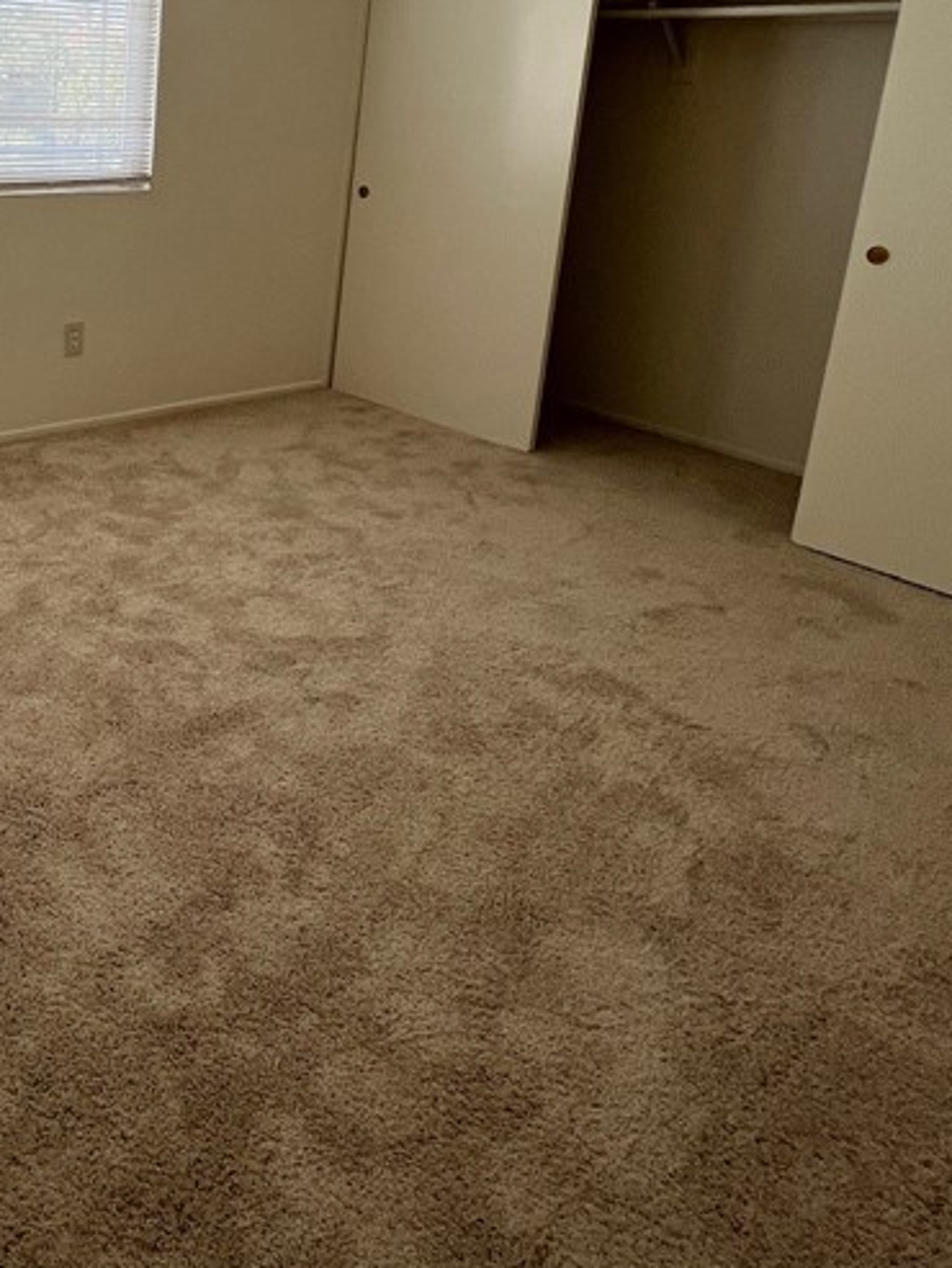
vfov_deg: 61.5
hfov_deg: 44.5
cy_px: 311
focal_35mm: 27
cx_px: 23
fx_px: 990
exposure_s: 1/99
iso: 64
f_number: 1.8
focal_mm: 1.57
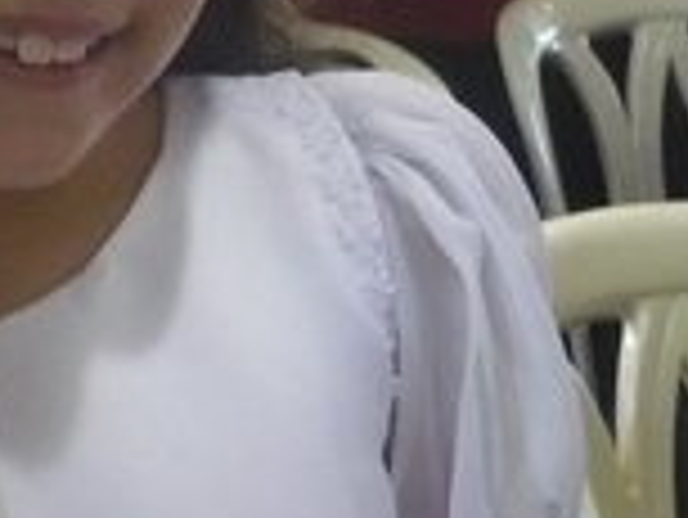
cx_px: -346
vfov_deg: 10.2
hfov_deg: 12.8
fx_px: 2904
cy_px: 149
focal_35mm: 146
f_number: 2.8
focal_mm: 5.8
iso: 400
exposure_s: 1/40
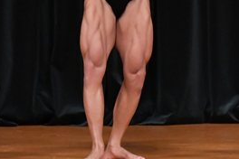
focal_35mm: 705
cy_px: 16
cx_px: 130
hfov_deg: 2.9
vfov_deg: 2.0
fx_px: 4680
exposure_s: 1/400
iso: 5000
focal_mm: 160
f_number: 5.6
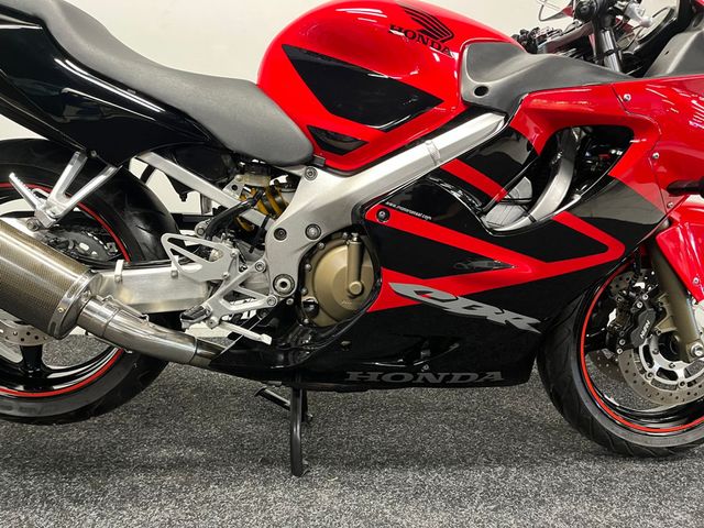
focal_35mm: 26
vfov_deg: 53.1
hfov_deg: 67.3
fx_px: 529
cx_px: 352
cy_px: 264
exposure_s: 1/33
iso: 400
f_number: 1.6
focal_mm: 5.1
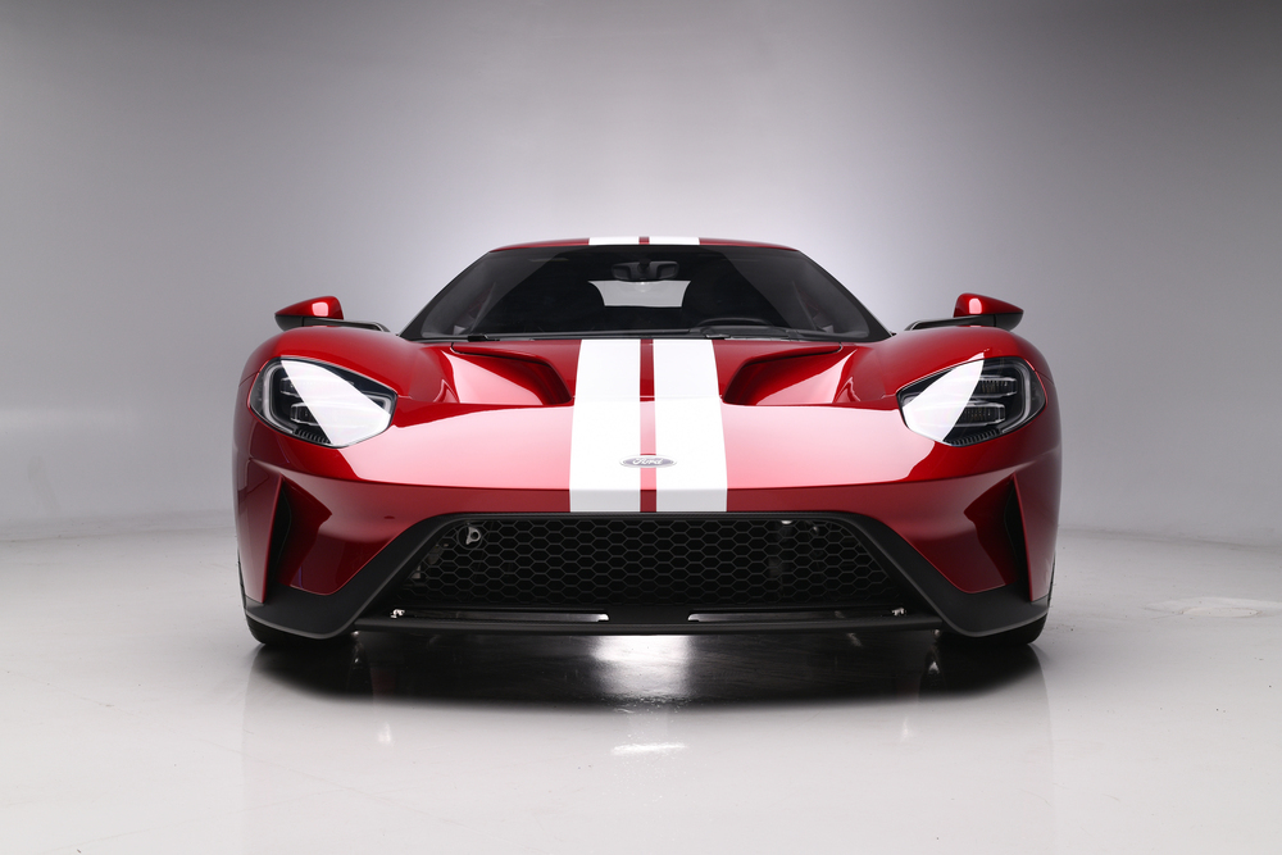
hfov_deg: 39.6
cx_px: 641
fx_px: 1781
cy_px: 428
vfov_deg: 27.0
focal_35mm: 50
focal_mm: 50
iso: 200
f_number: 8
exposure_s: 1/8
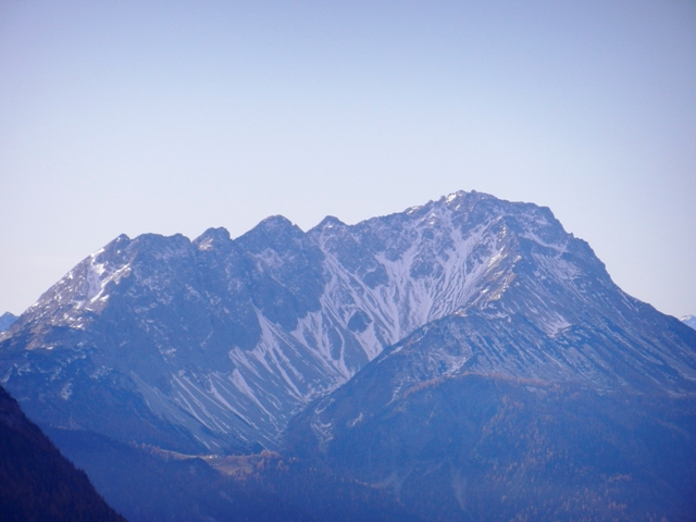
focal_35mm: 338
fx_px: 6796
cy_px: 261
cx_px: 348
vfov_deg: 4.4
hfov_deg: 5.9
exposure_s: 1/800
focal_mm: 60.8
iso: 160
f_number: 5.3
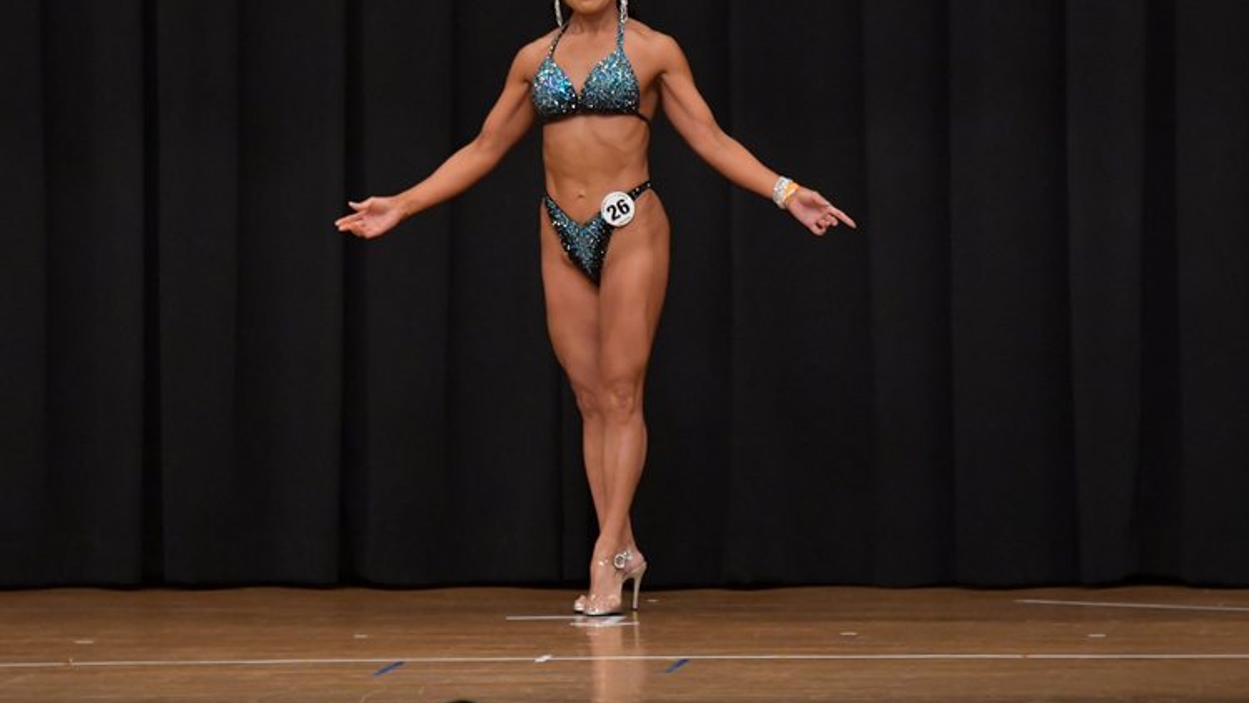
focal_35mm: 292
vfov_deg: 4.2
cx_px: 619
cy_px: 290
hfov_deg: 7.4
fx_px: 9671
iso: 6400
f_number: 5.6
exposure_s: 1/400
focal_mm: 180
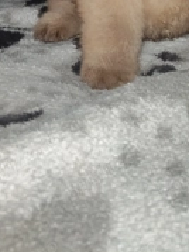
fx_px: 408
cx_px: 161
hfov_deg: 25.5
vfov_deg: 30.7
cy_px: -25
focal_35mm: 56
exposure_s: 1/20
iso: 752
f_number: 1.8
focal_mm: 4.15
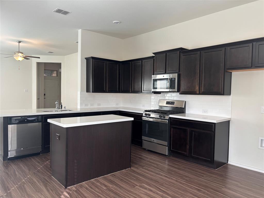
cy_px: 99
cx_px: 132
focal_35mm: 26
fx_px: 198
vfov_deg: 53.1
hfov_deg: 67.3
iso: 125
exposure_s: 1/94
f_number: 1.6
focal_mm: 5.96
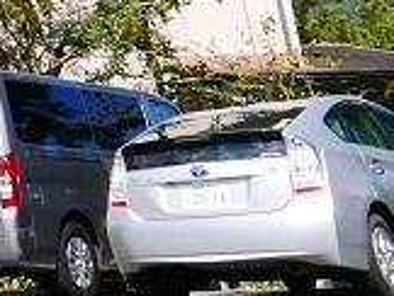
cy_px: -233
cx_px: -471
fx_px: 1299
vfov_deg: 12.0
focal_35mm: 114
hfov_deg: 13.7
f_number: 5.6
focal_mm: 10.9
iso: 800
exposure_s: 1/3200
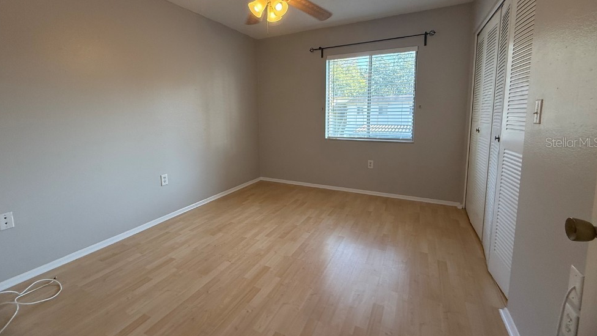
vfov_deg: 66.7
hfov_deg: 99.3
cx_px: 290
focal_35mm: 16
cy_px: 142
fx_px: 253
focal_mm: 2.22
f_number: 2.2
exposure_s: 1/120
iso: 160
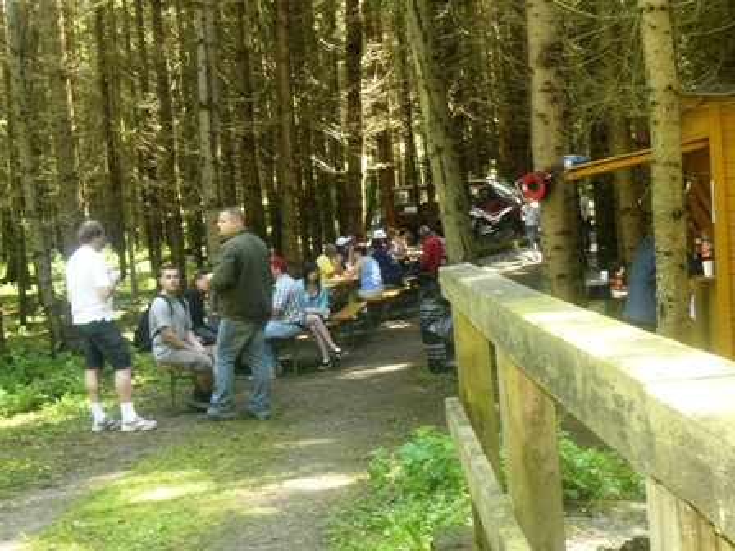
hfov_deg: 36.2
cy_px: 276
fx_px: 1125
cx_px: 368
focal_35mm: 53
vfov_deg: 27.5
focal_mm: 8.82
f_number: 3.7
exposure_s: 1/60
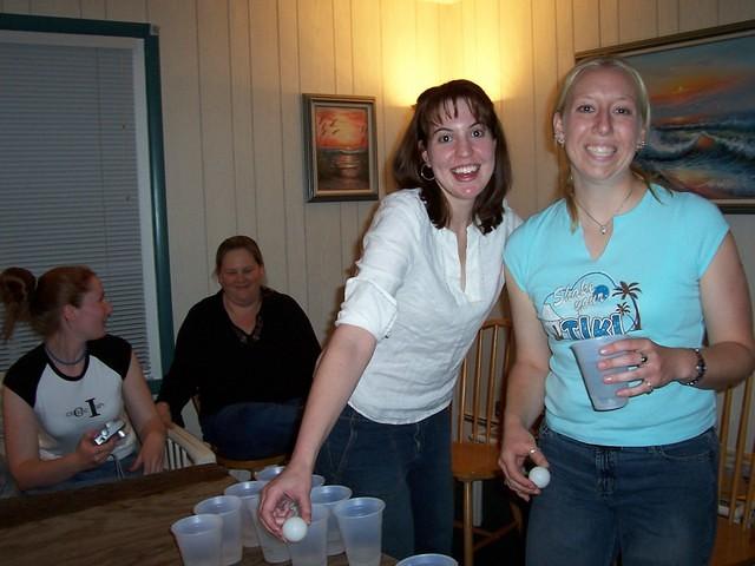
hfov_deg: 50.1
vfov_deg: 38.7
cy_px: 283
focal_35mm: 37
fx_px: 807
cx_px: 378
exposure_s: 1/60
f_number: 2.8
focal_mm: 5.6
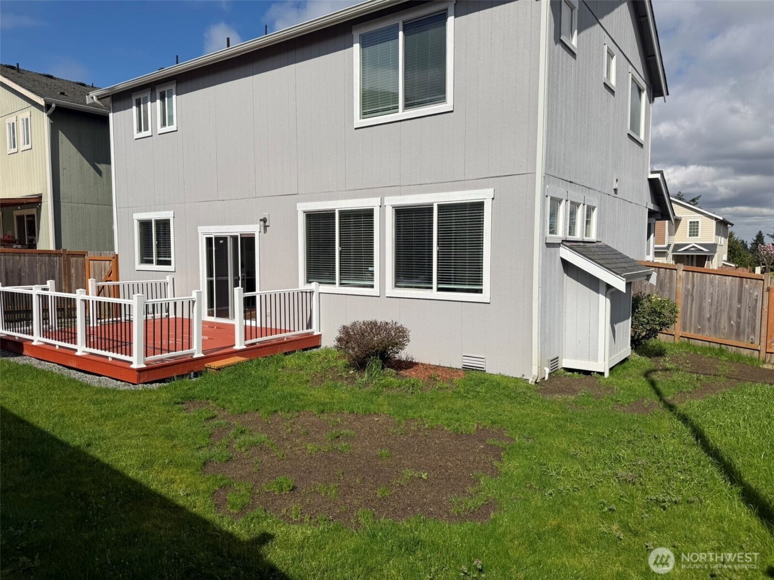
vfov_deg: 56.8
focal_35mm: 24
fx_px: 537
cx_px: 387
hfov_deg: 71.6
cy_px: 290
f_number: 1.78
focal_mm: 6.76
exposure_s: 1/4405
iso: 80
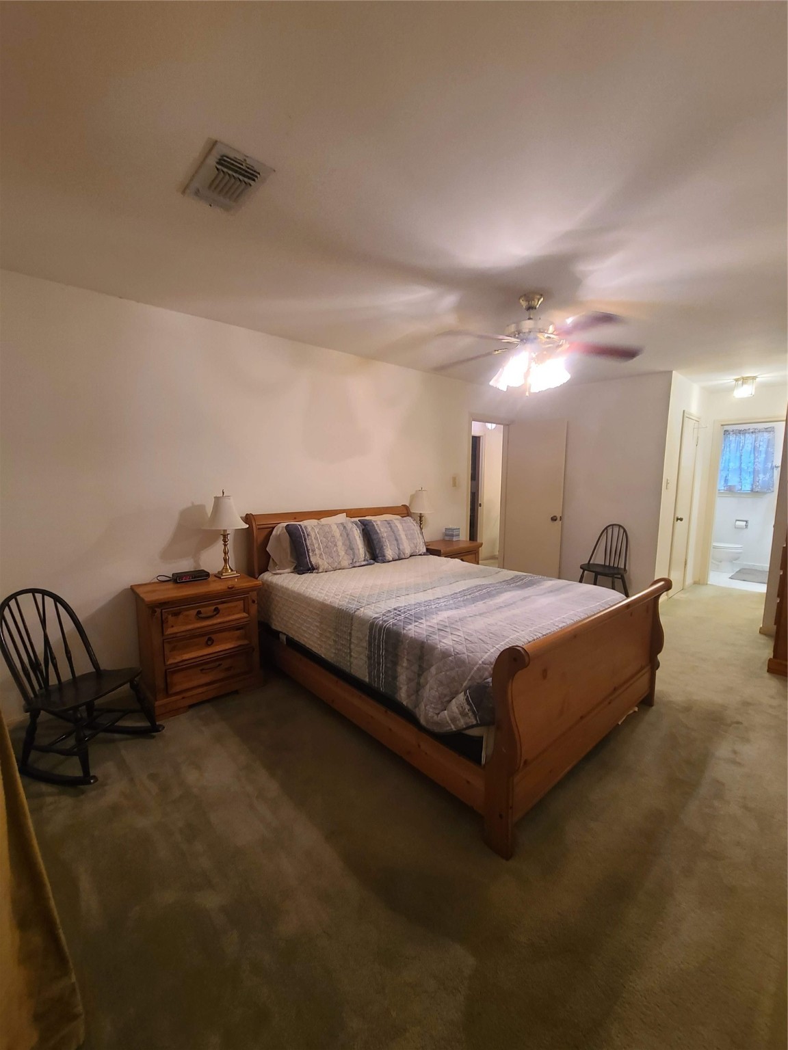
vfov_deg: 106.2
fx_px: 395
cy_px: 525
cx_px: 394
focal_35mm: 13
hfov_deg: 89.9
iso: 320
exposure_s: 1/30
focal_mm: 2.2
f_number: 2.2
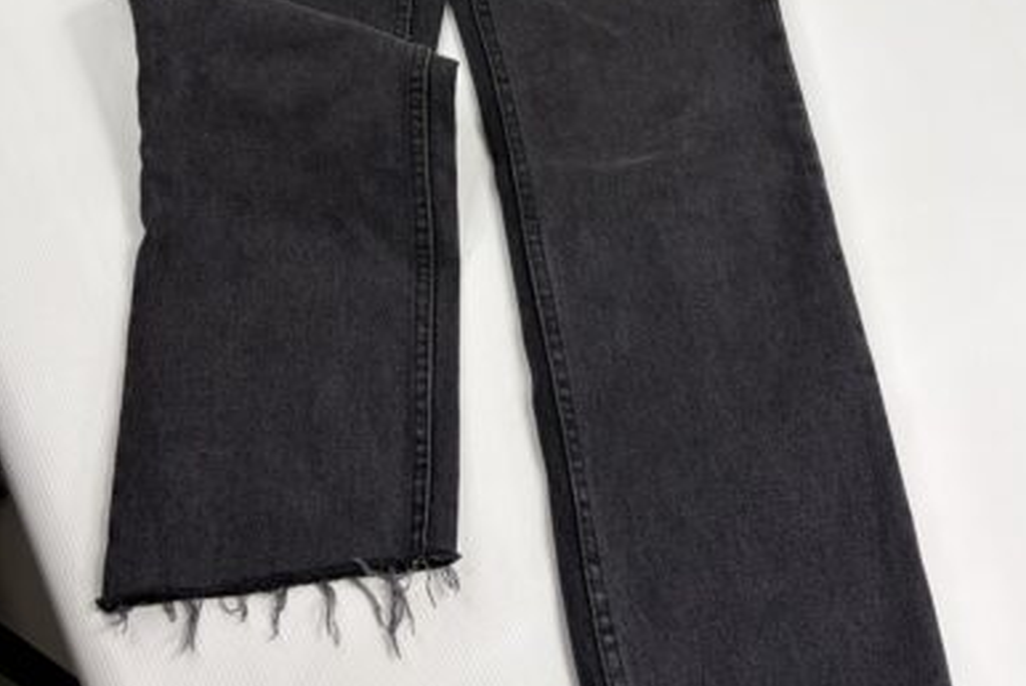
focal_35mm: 42
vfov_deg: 29.7
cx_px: 548
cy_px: -5
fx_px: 1198
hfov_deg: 46.3
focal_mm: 5.96
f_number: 1.6
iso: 40
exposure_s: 1/206
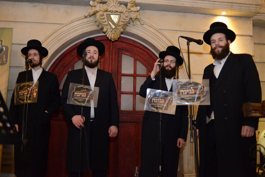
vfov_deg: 37.9
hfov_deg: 54.4
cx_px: 132
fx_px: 258
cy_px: 88
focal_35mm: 35
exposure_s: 1/80
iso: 3200
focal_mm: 35
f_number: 2.5
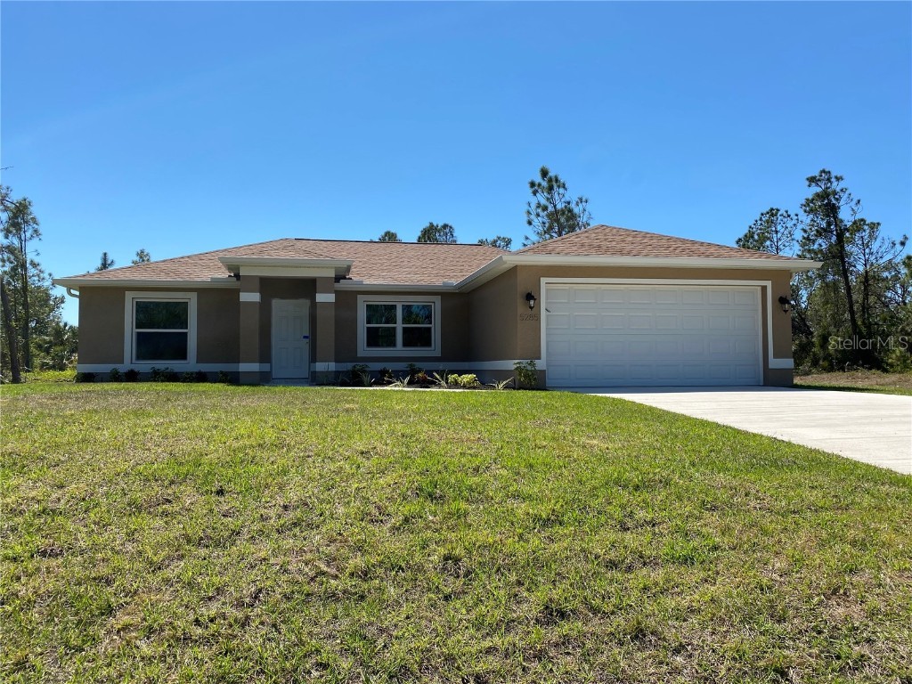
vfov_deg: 53.1
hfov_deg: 67.3
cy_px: 342
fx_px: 685
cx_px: 456
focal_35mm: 26
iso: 32
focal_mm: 4.25
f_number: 1.8
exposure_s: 1/2890
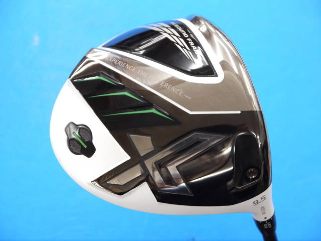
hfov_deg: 23.3
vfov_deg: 17.6
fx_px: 779
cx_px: 160
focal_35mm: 84
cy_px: 120
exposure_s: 1/80
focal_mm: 42
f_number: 5.6
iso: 800
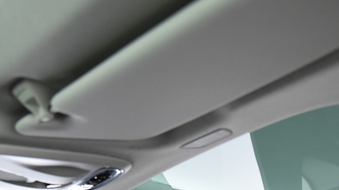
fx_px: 485
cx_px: 182
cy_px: 233
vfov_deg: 20.6
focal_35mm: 54
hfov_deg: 38.5
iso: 4000
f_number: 4
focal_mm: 24
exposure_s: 1/40
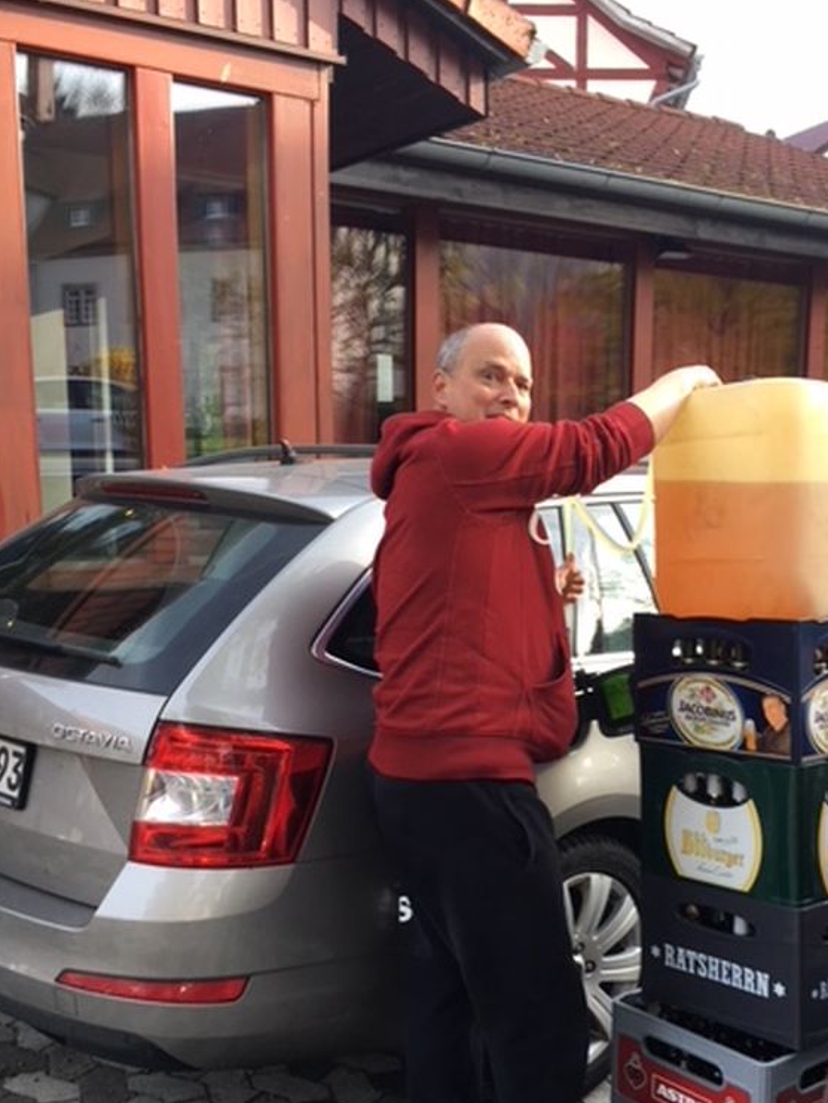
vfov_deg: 46.4
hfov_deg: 35.7
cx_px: 540
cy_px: 682
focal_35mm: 40
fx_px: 1275
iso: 25
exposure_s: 1/125
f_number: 2.2
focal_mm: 4.15
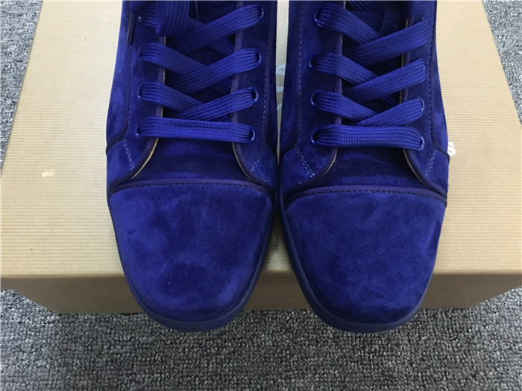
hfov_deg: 61.7
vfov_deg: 48.2
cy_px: 196
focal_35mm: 29
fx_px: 437
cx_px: 261
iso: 250
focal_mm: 4.15
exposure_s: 1/17
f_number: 2.2
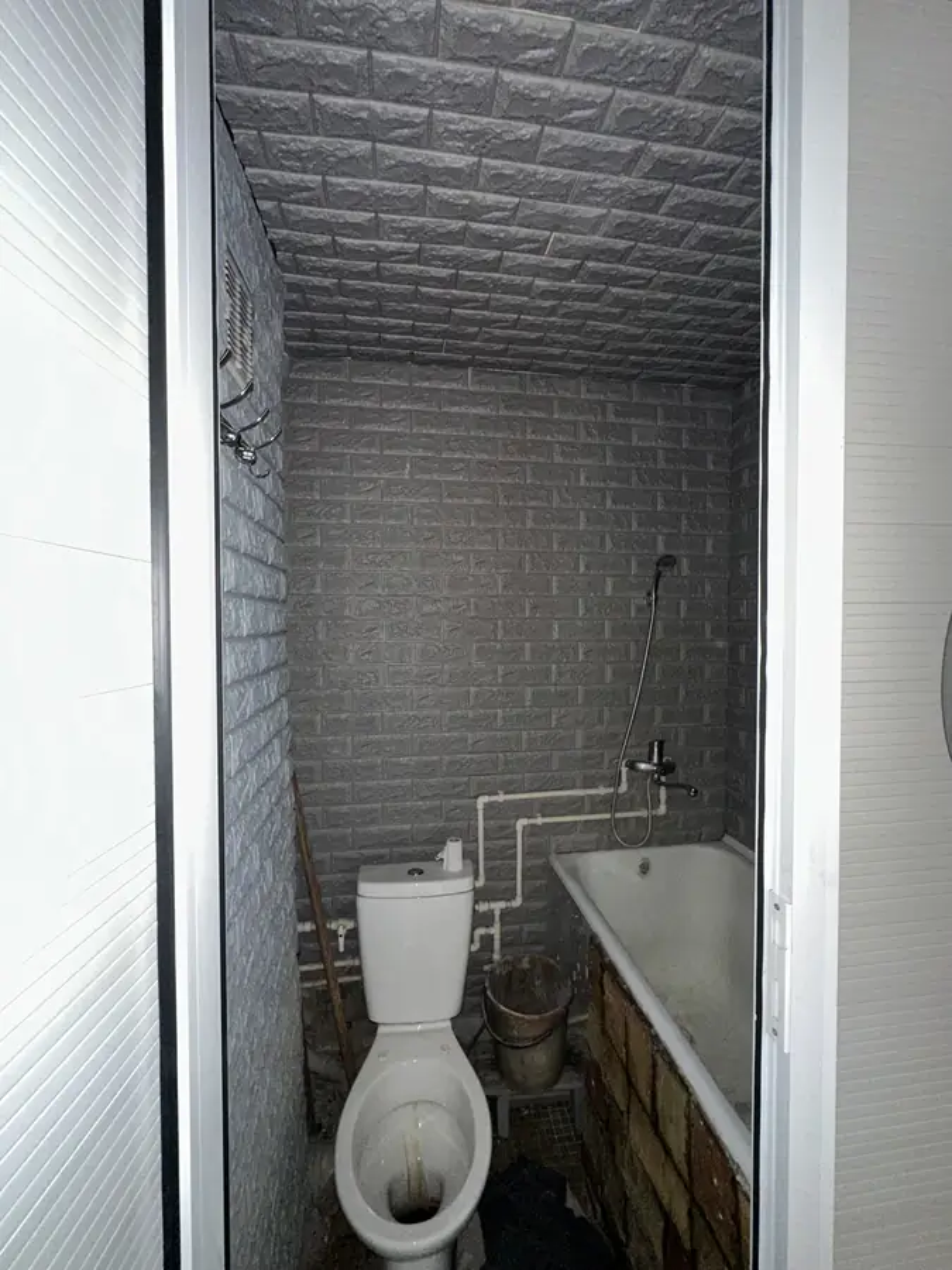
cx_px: 476
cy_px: 635
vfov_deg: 102.1
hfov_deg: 85.7
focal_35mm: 14
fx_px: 513
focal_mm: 2.22
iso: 320
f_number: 2.2
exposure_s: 1/37
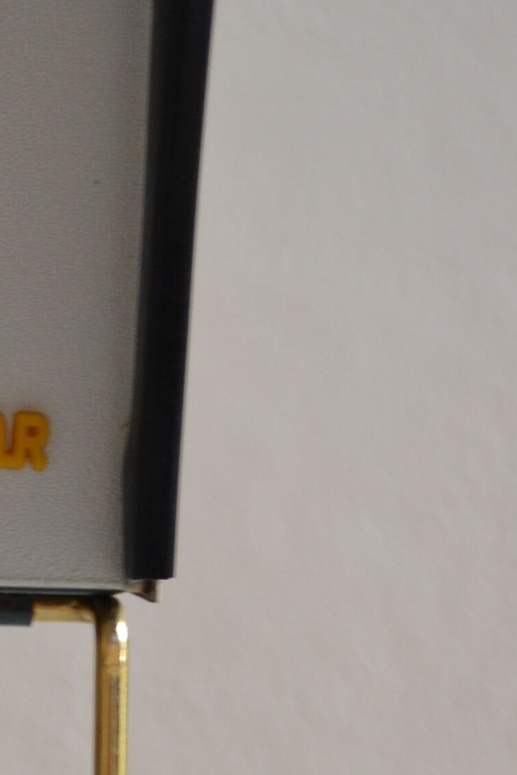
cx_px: -478
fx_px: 3918
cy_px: 663
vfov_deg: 11.2
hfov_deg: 7.3
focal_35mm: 182
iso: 400
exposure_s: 1/40
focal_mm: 30
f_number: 4.5
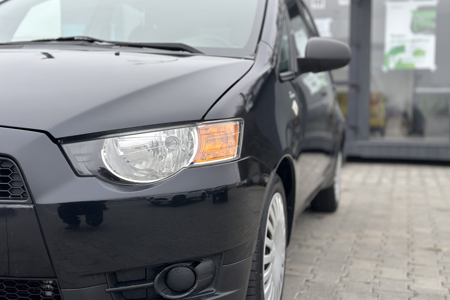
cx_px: 225
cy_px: 135
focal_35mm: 50
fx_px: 625
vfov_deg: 27.0
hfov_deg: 39.6
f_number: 1.78
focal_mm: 6.86
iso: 80
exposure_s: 1/1085
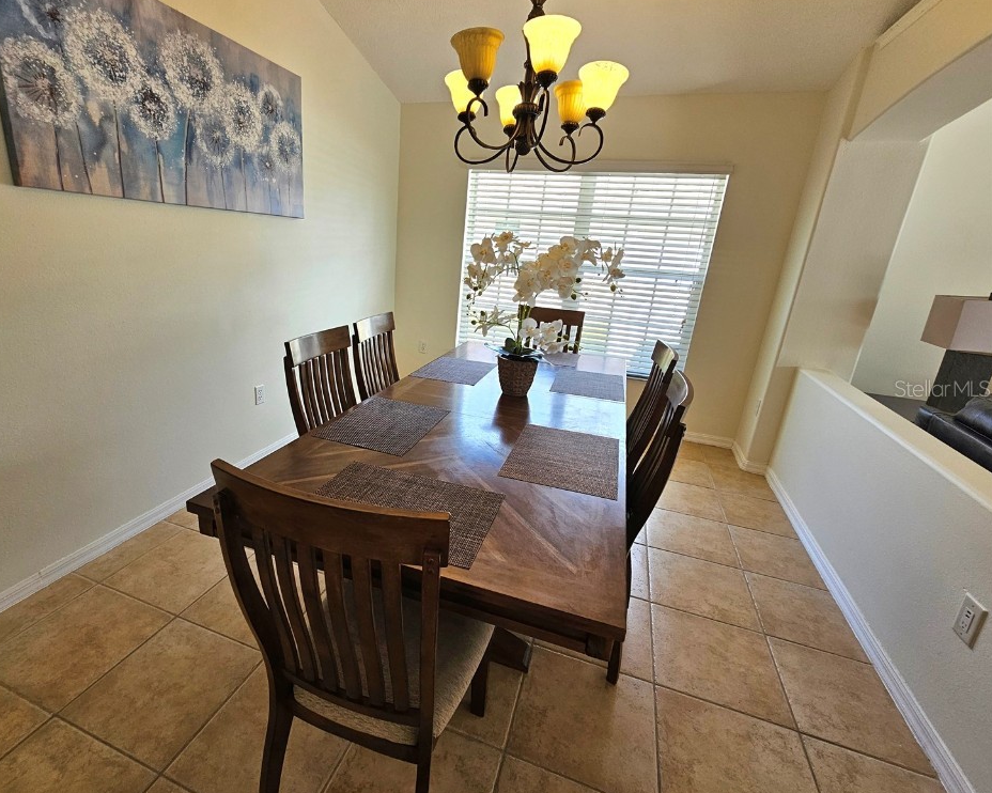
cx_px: 448
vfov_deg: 87.9
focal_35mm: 14
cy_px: 388
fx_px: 411
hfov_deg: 100.4
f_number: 2.2
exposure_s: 1/120
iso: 80
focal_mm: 2.2
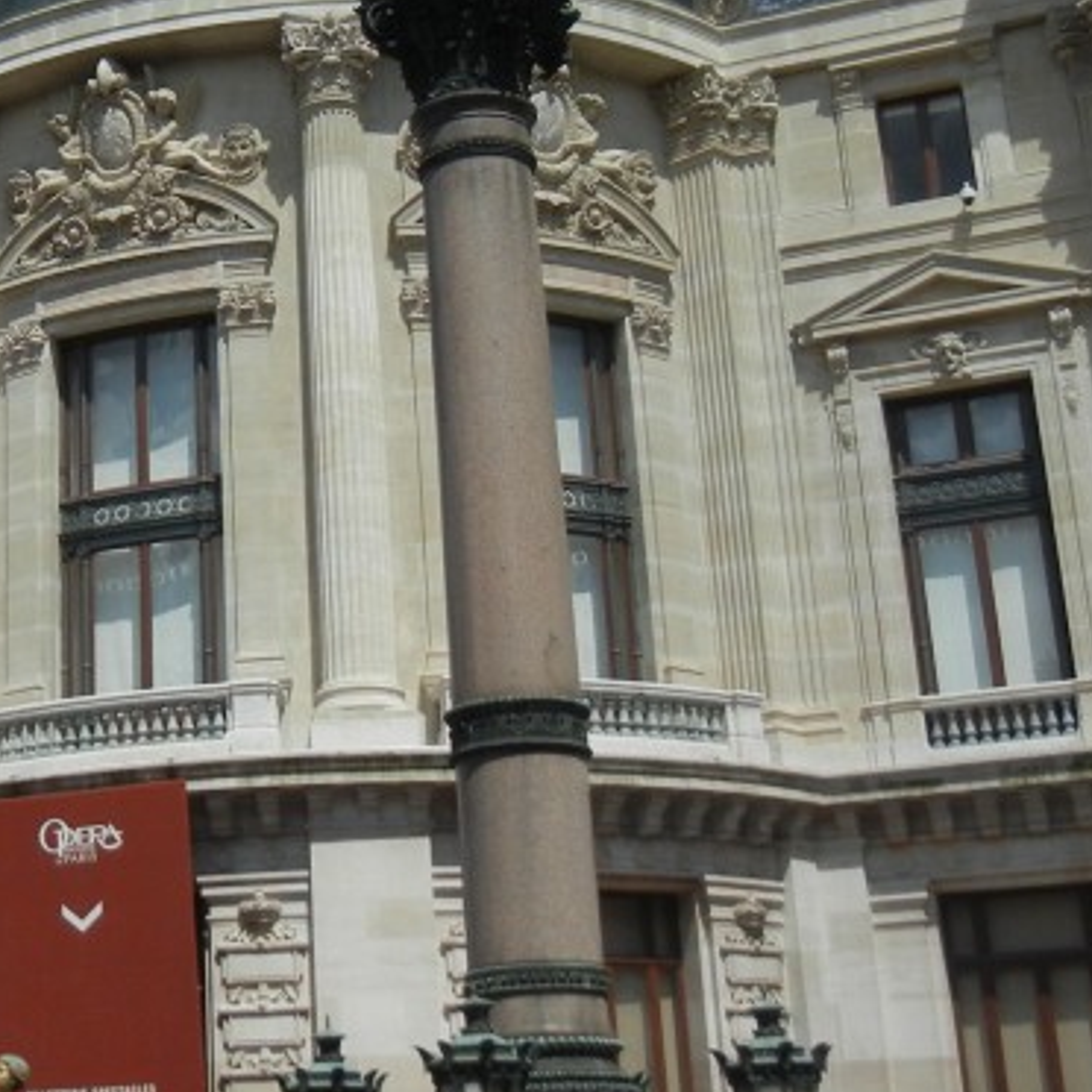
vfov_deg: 23.6
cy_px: 355
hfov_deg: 23.1
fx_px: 2605
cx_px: 126
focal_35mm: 73
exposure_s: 1/651
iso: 160
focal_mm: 5.4
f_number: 7
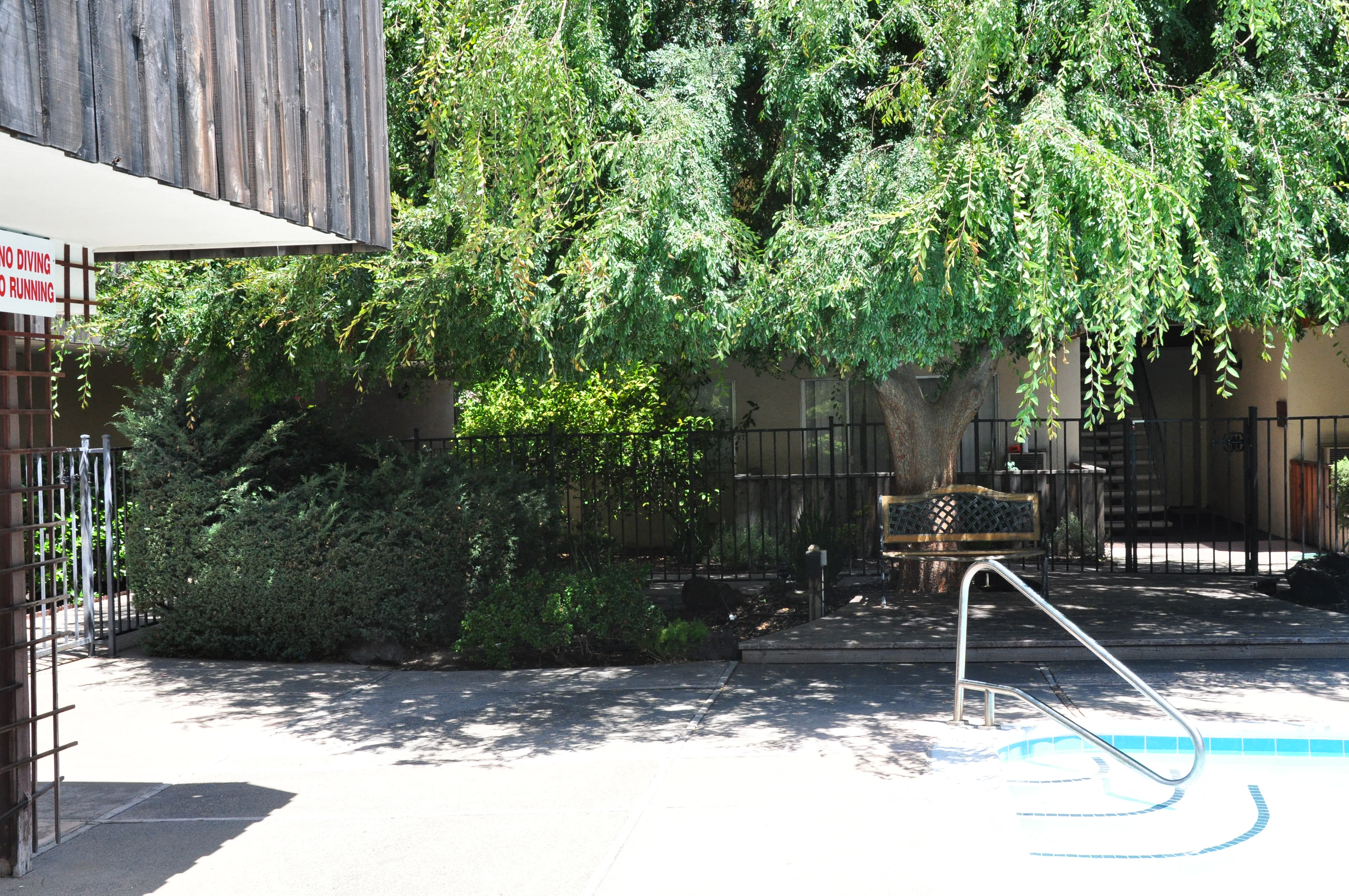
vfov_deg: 31.8
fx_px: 1572
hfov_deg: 46.4
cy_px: 448
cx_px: 674
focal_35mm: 42
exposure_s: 1/320
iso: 800
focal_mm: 28
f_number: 10
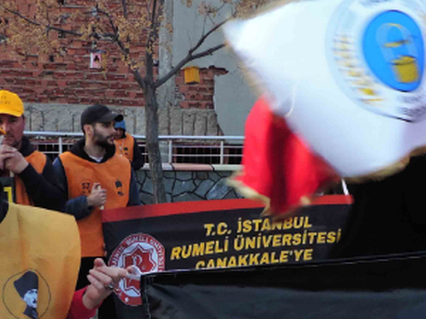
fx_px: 788
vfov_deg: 22.1
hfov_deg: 30.3
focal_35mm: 64
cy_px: 316
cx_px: 219
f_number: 3
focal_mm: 4.3
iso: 320
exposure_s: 1/30
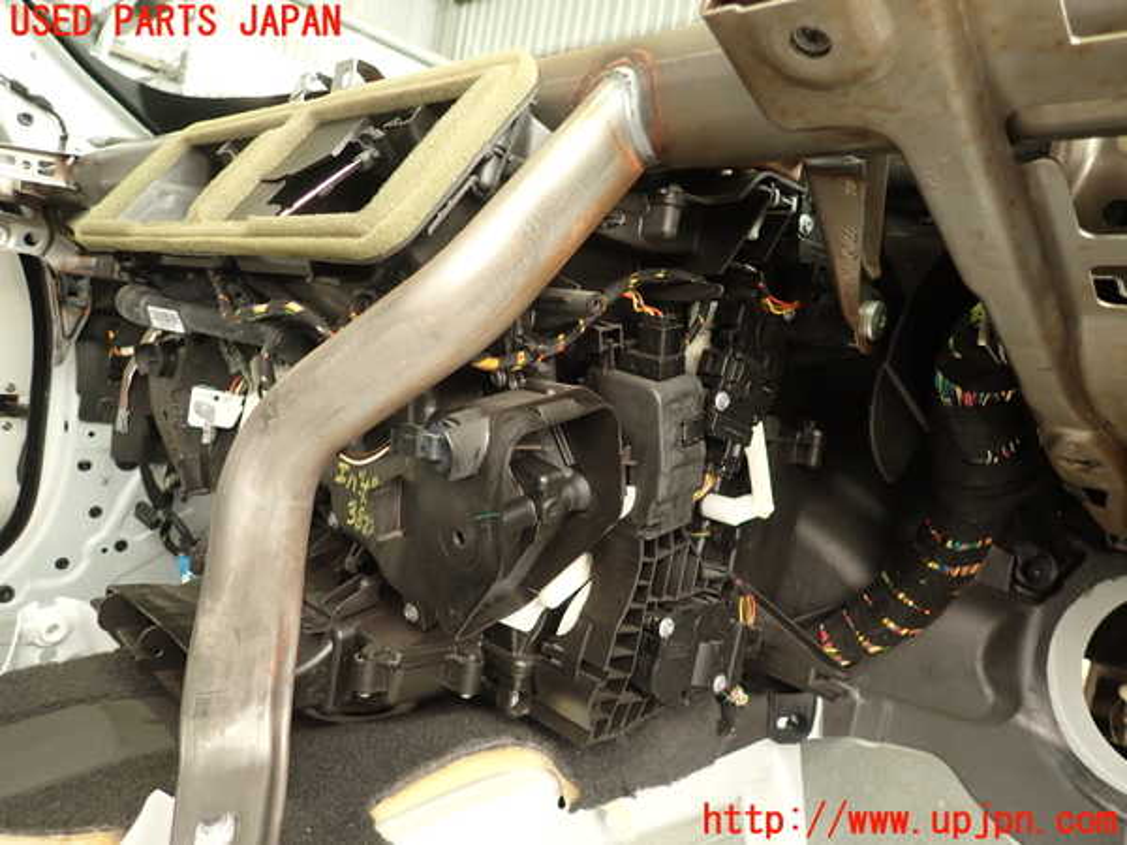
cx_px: 564
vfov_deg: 54.9
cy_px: 422
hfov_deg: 69.4
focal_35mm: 25
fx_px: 814
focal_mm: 4.5
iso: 200
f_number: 2
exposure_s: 1/40
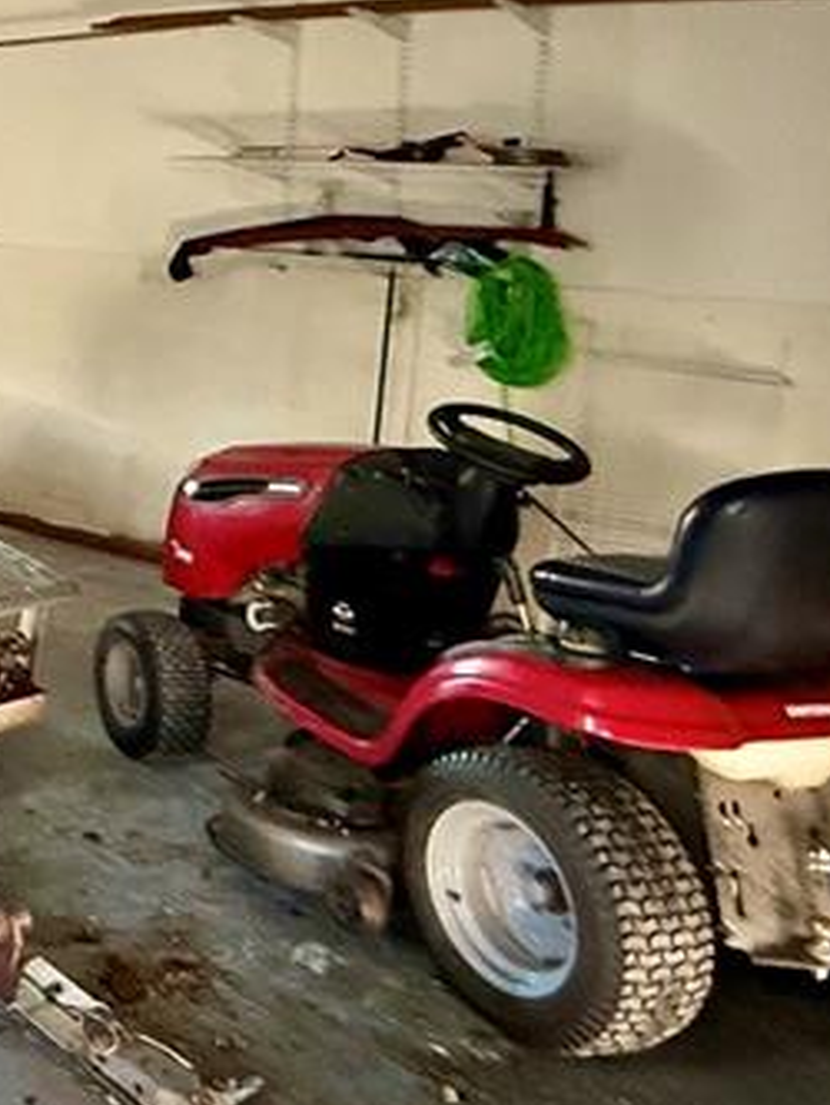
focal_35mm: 43
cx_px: -342
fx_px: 1374
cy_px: 279
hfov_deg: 26.5
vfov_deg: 42.5
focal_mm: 2.22
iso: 1250
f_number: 2.2
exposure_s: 1/60
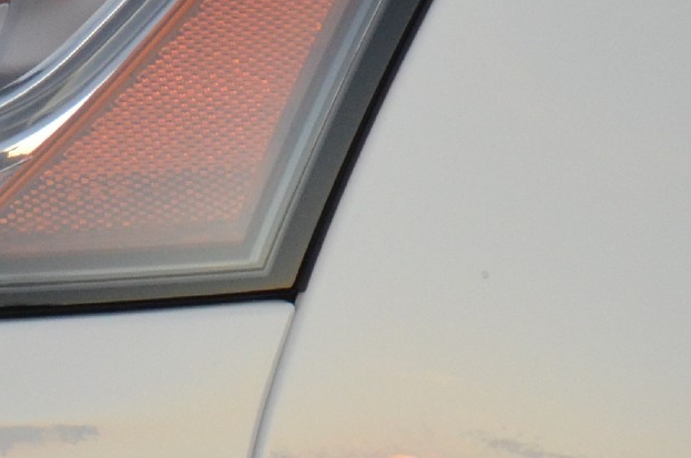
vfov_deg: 1.1
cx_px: -376
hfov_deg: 1.7
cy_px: -106
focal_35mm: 1204
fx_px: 23068
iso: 1600
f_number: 5.6
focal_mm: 200
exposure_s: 1/200
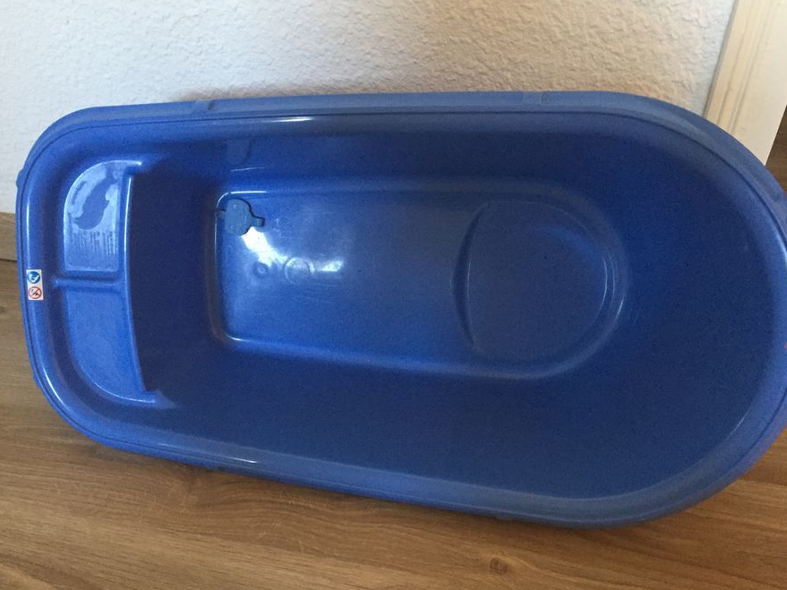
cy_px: 317
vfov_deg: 42.9
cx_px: 397
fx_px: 750
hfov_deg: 55.4
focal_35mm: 33
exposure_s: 1/33
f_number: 2.2
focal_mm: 4.15
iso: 250
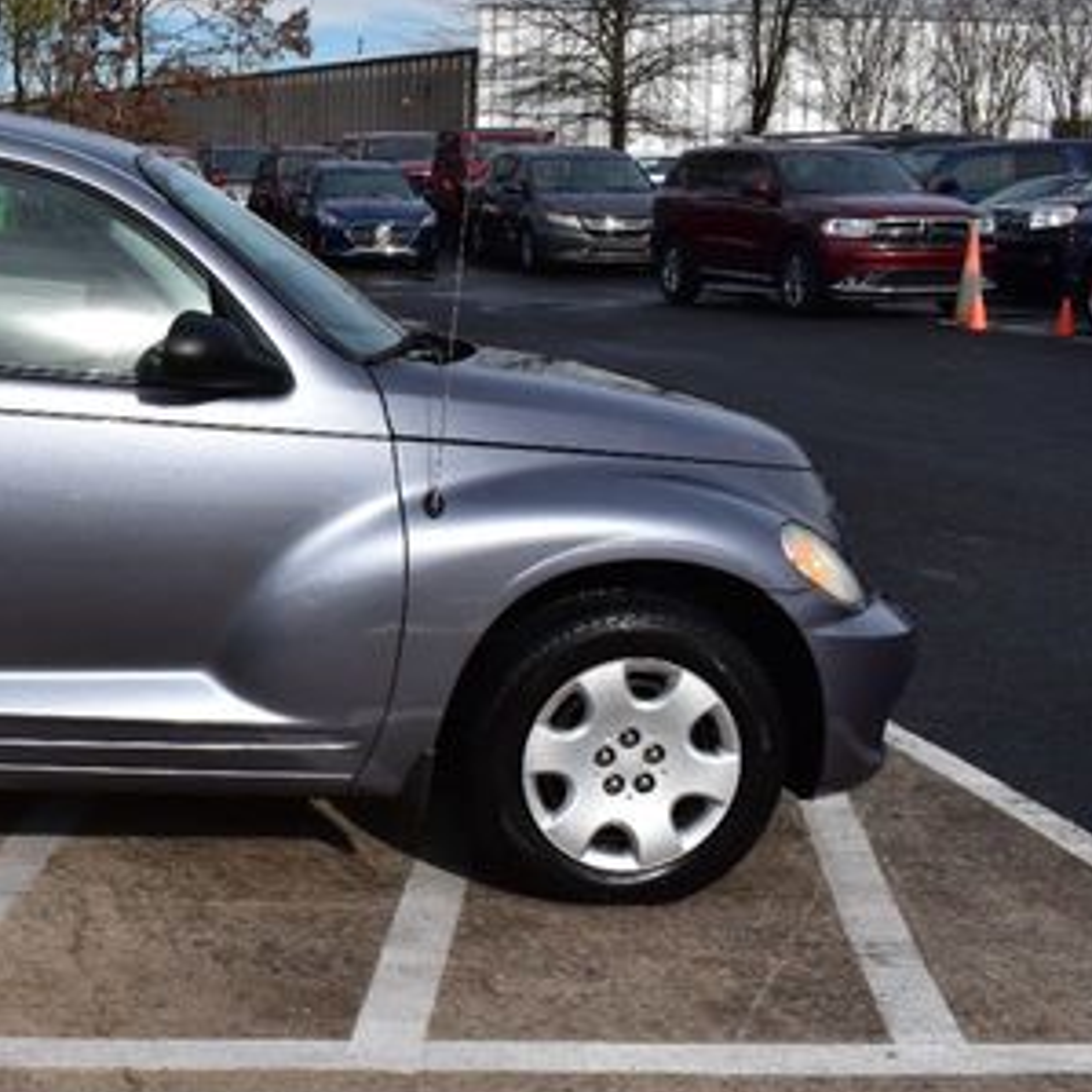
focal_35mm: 60
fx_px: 2141
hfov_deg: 26.6
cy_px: 531
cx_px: -66
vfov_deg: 28.6
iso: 200
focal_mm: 22
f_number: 11
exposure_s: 1/500
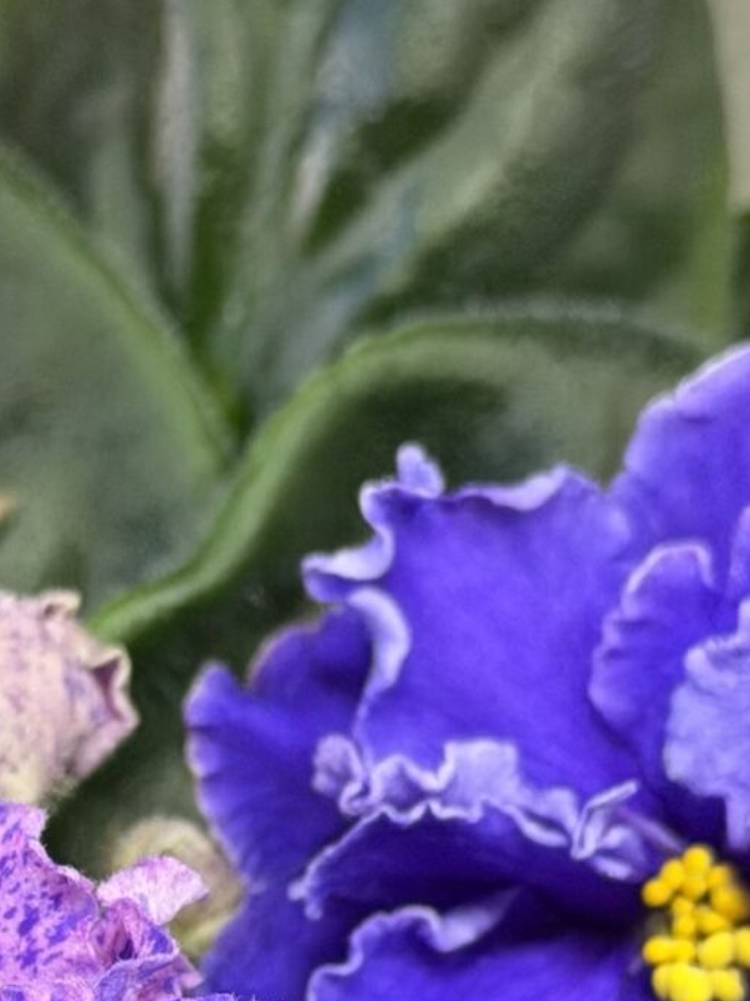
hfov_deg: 8.2
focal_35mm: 181
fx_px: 5230
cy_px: 1252
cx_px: 217
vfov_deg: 10.7
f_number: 1.78
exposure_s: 1/50
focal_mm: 6.76
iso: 200
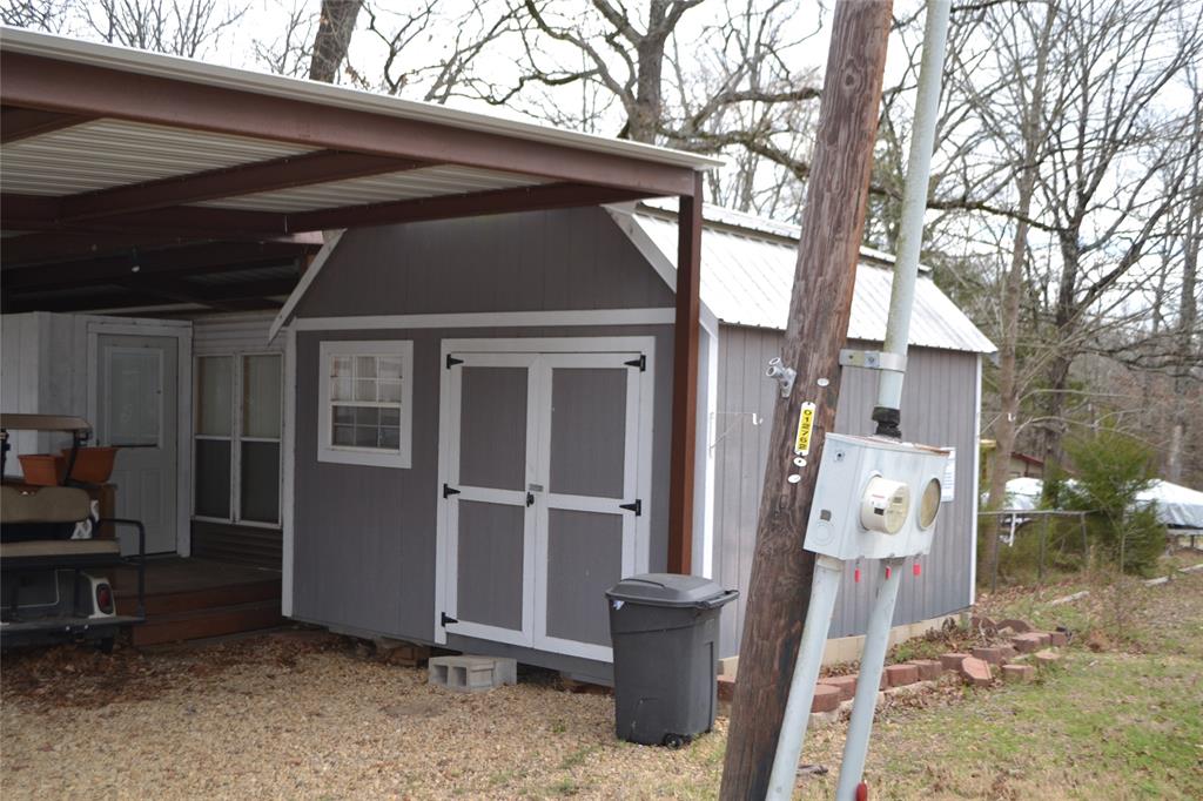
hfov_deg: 53.1
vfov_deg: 36.8
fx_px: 1203
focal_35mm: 36
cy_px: 400
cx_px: 602
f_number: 4.2
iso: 100
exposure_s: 1/200
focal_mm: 24
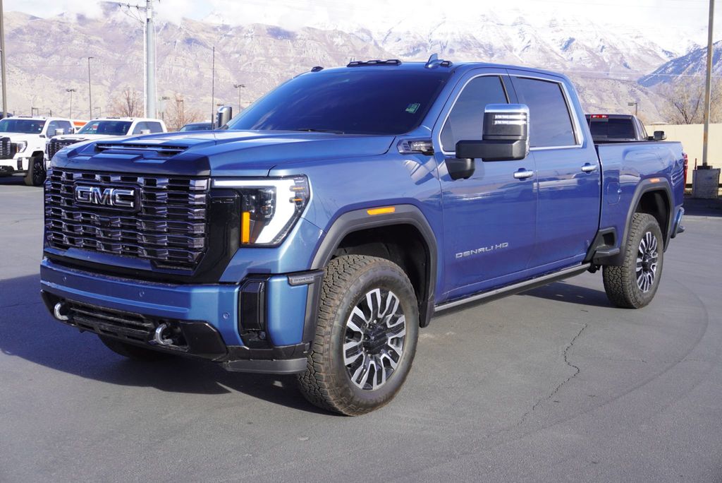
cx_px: 361
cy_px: 242
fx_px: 873
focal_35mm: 44
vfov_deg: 30.9
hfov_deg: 44.9
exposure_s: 1/100
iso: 100
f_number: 8
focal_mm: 29
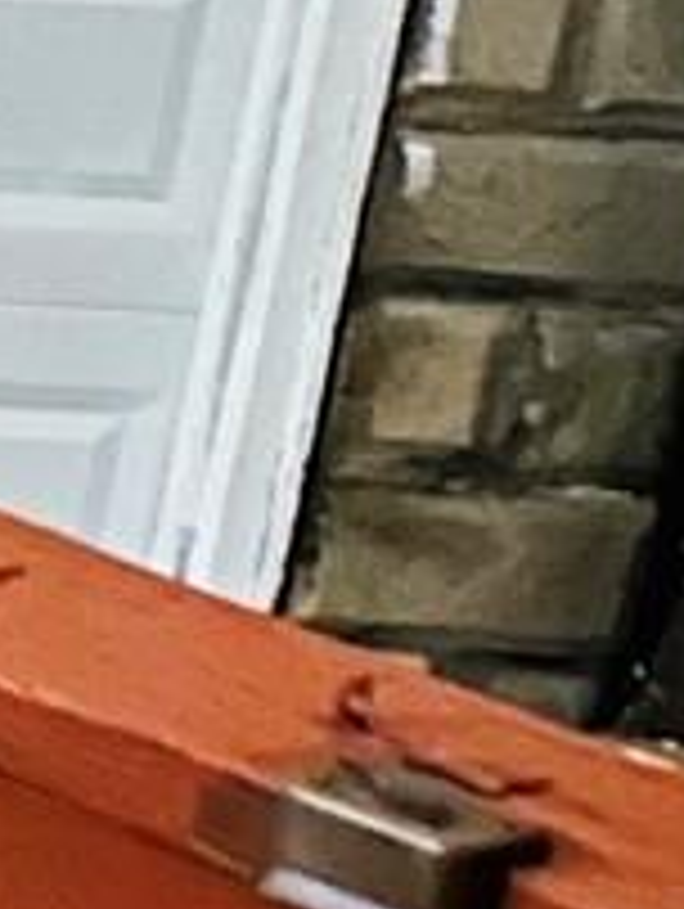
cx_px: -2866
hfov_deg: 4.9
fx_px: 6389
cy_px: 598
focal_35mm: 243
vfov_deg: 8.1
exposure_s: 1/5
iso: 2000
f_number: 1.78
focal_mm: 6.86
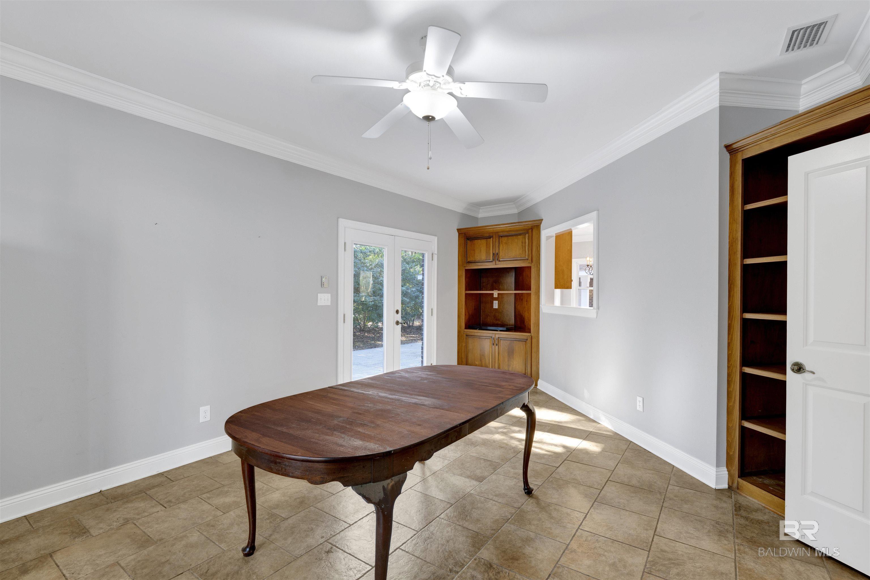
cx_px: 435
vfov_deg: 72.1
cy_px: 290
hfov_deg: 95.0
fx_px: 399
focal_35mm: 16
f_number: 11
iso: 400
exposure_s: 1/2.5
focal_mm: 16.5
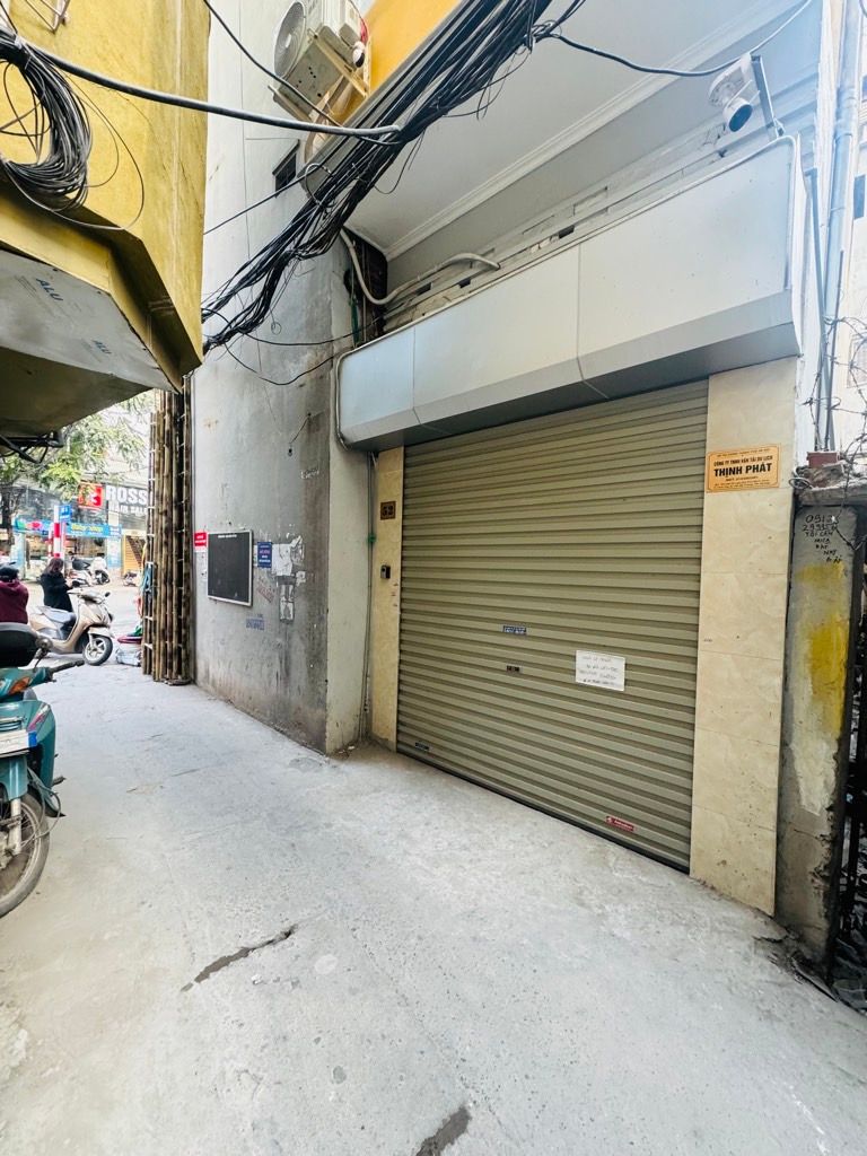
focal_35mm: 14
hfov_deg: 85.7
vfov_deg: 102.1
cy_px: 578
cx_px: 434
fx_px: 468
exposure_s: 1/99
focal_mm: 2.22
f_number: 2.2
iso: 250
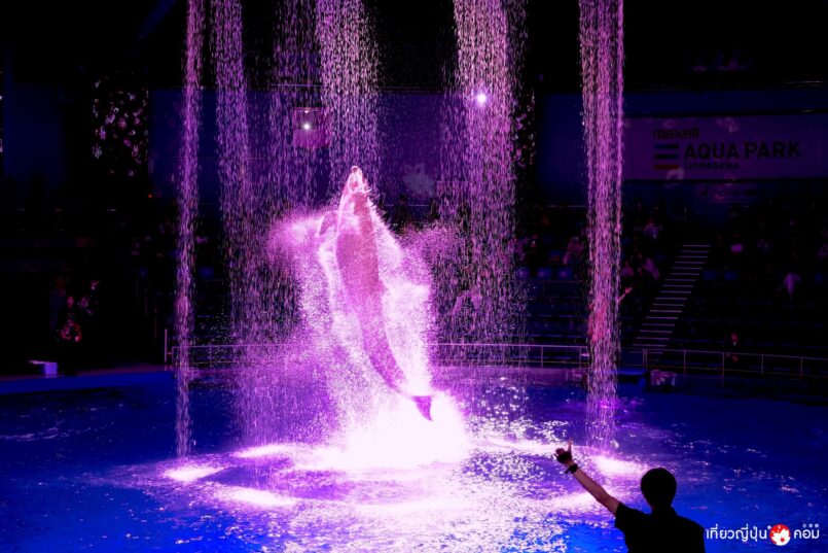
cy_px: 276
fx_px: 1357
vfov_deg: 23.0
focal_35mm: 59
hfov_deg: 33.9
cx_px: 414
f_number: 4
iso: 2500
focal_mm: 59
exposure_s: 1/160
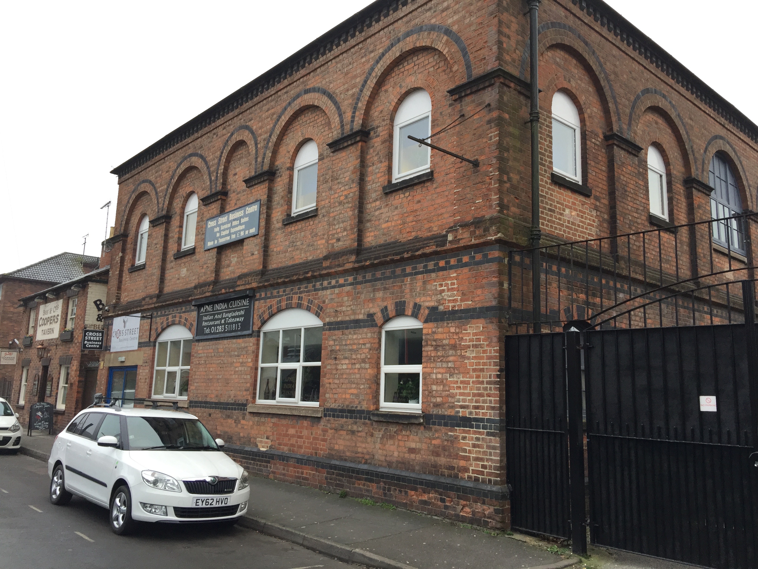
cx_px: 379
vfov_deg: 48.2
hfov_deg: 61.7
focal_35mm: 29
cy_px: 284
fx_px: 635
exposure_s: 1/100
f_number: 2.2
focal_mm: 4.15
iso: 50
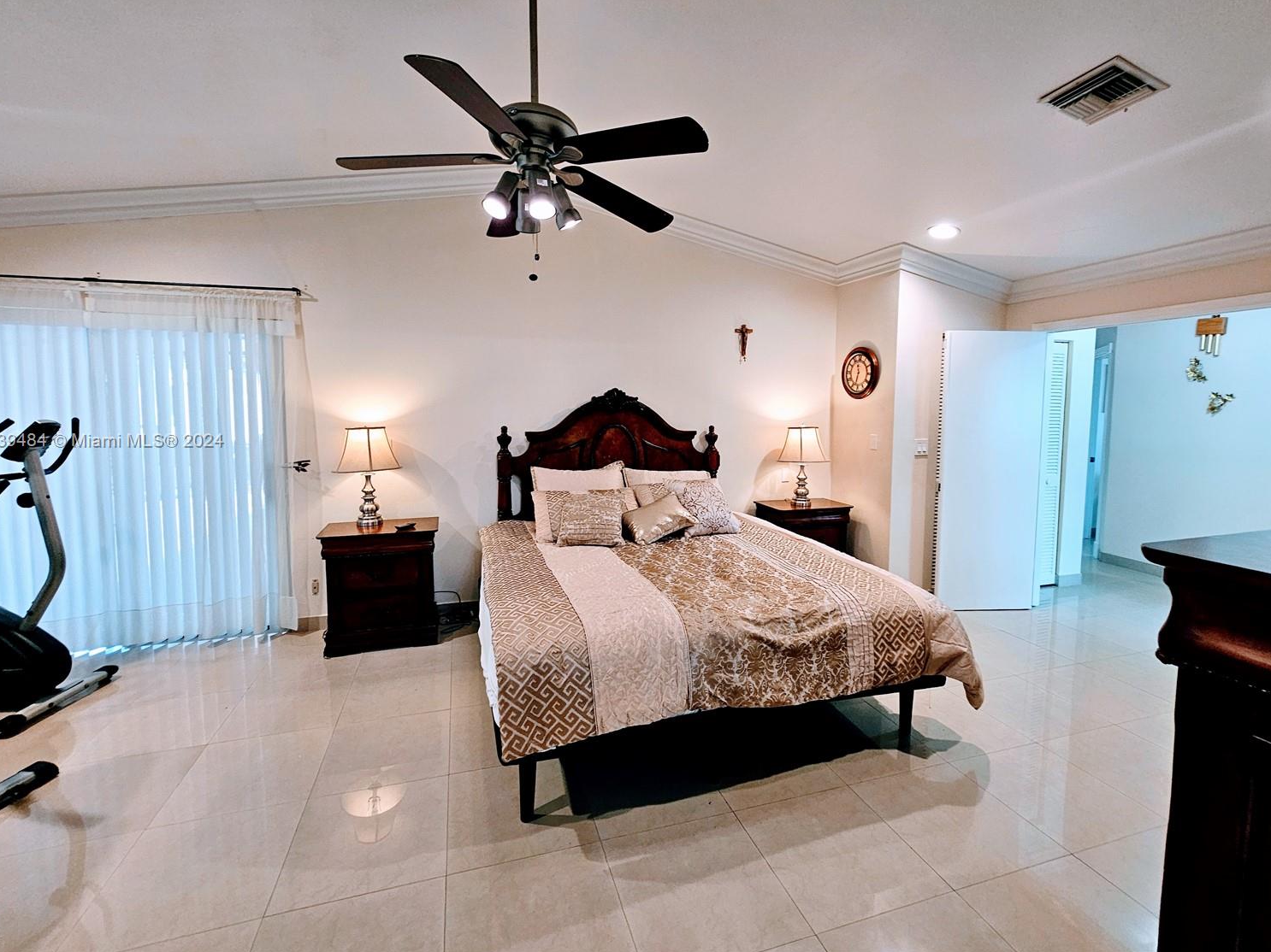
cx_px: 634
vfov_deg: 85.5
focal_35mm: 14
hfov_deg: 102.1
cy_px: 442
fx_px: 514
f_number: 2.2
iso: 200
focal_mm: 2.2
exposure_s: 1/60
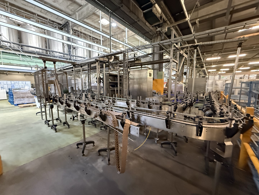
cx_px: 130
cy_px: 98
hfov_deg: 102.1
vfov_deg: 85.7
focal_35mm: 14
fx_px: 105
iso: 1000
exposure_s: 1/50
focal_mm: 2.22
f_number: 2.2
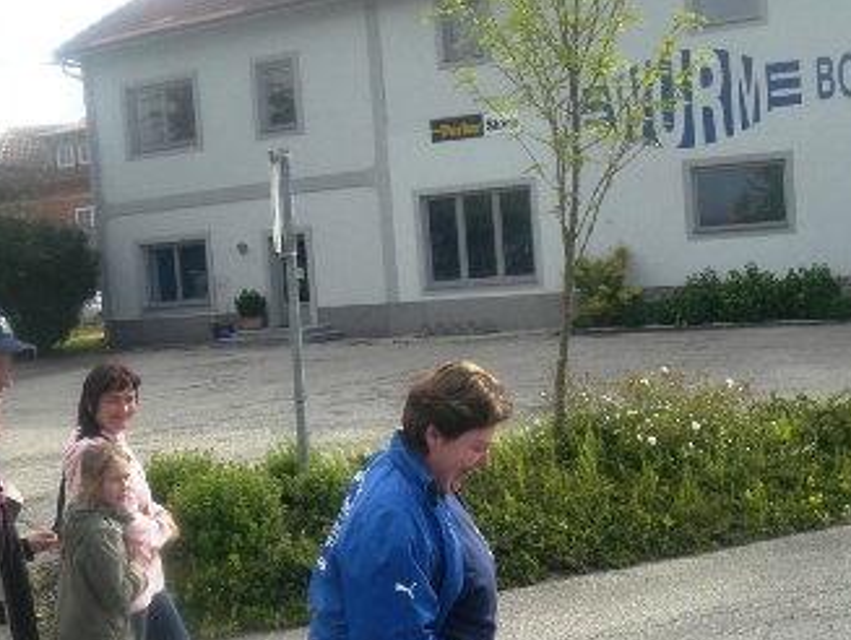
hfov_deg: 36.8
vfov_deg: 27.9
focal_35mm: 52
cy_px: 432
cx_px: 393
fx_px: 1280
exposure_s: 1/320
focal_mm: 6.3
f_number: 4.4
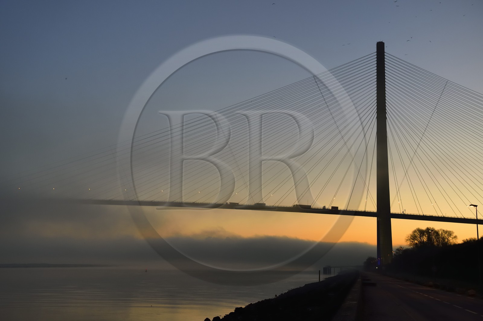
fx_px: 644
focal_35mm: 48
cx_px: 242
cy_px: 160
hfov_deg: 41.1
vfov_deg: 28.0
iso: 800
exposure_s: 1/80
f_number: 5.6
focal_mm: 48
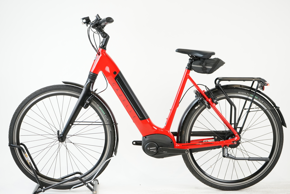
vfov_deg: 21.9
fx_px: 499
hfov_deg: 32.4
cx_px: 145
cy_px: 97
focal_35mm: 62
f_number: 5.6
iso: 2000
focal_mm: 62
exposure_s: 1/200
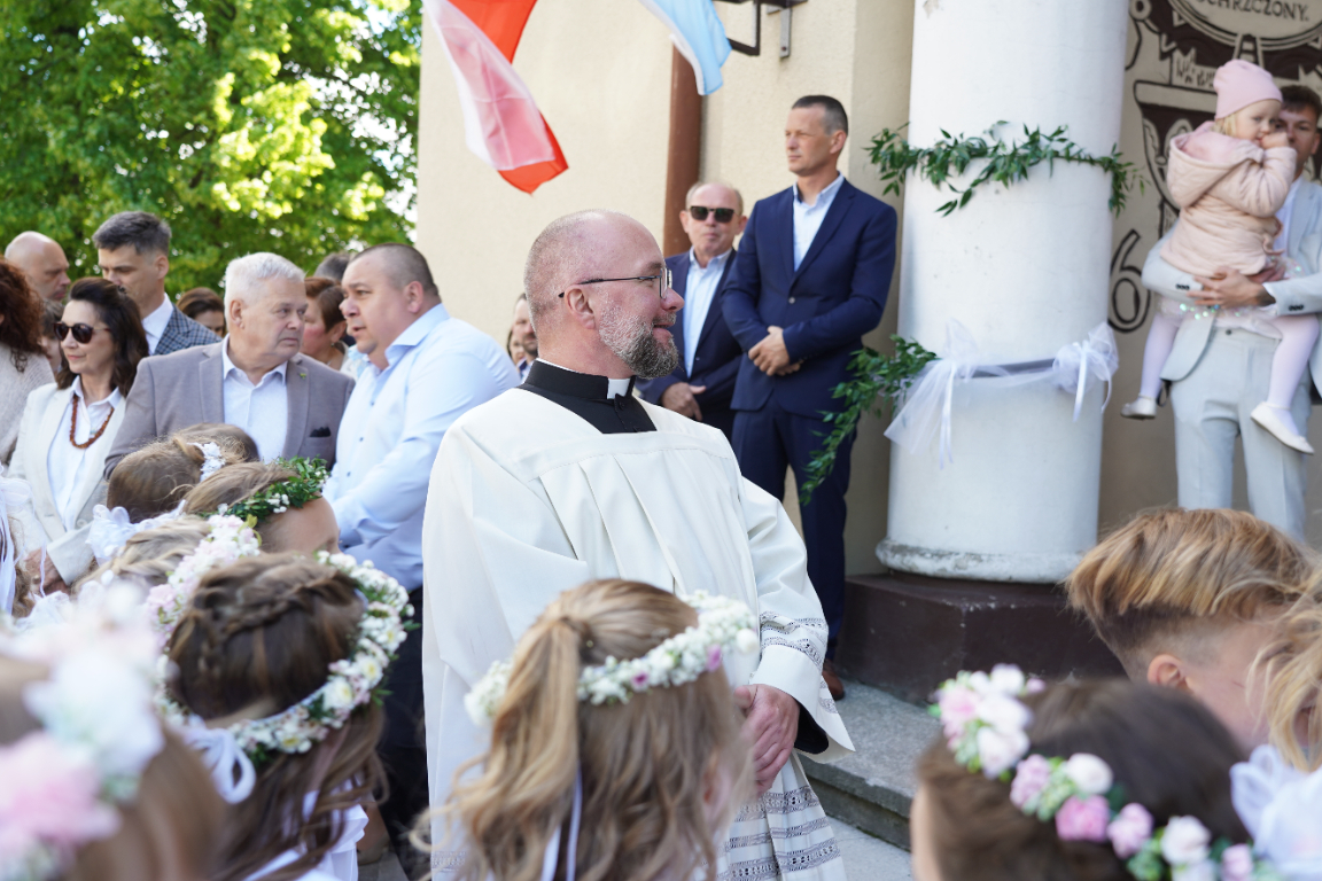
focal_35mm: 44
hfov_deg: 44.5
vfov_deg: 30.5
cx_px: 703
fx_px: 1616
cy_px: 485
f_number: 4.5
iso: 160
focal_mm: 39
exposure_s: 1/100
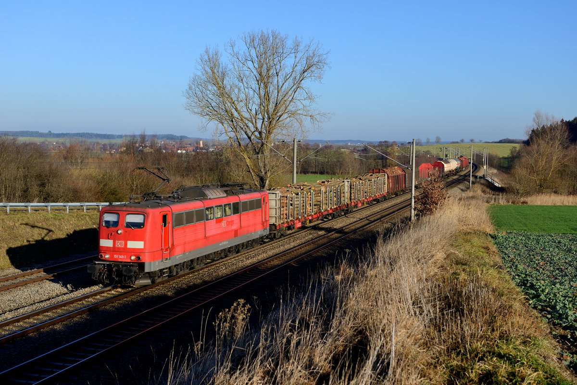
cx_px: 288
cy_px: 192
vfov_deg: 28.1
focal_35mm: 48
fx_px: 769
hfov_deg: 41.1
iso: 250
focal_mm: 48
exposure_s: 1/1600
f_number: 5.6
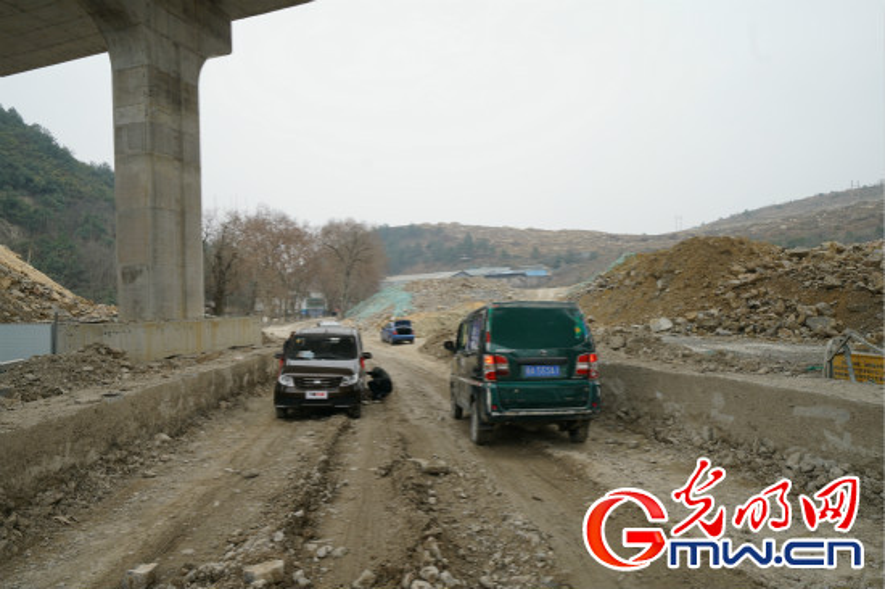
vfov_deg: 53.1
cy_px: 294
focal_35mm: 24
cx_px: 442
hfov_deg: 73.8
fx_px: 590
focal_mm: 24
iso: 320
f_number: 8
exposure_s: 1/400
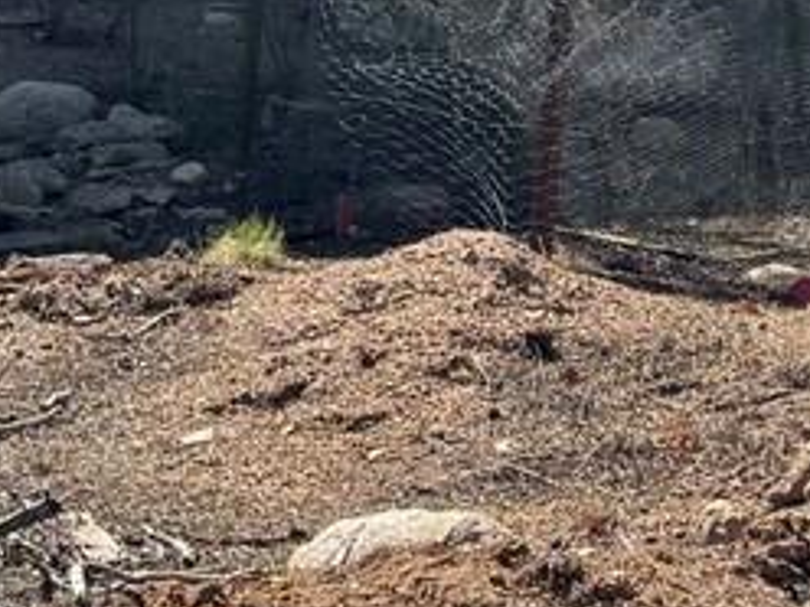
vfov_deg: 9.2
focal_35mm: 155
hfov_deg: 11.7
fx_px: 3627
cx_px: -705
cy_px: -428
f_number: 1.78
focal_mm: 6.76
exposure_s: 1/2959
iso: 80
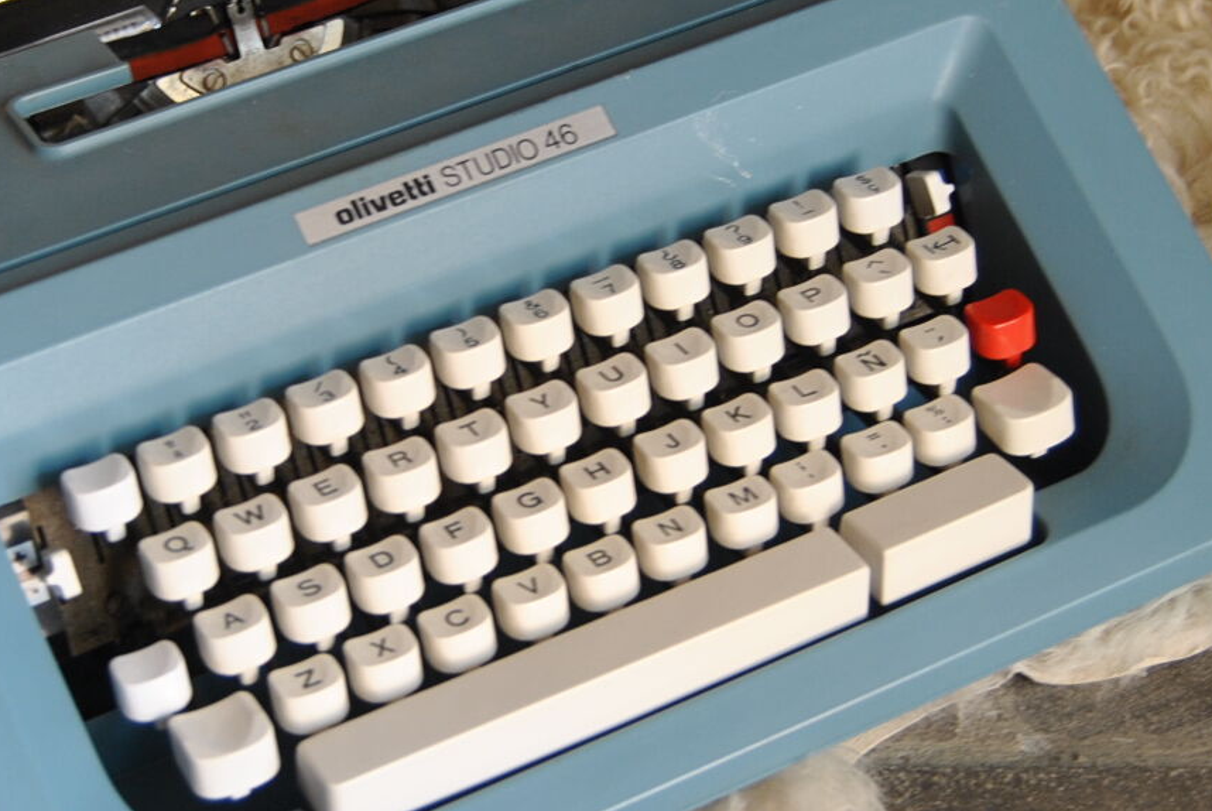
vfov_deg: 15.6
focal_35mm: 88
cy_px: 349
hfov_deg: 23.0
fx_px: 2966
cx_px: 403
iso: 200
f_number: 4
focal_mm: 26
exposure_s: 1/40
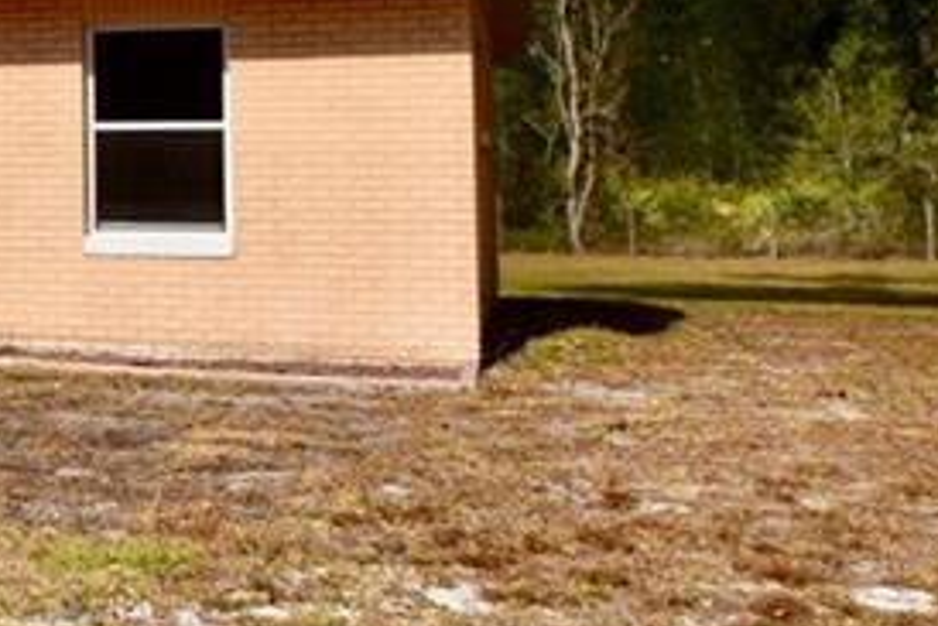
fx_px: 1900
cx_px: -356
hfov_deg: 23.6
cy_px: 31
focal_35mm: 73
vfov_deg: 18.3
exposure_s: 1/500
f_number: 11
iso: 200
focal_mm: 13
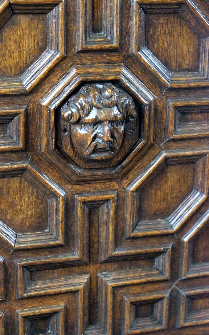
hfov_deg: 16.1
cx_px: 101
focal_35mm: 81
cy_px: 168
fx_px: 738
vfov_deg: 25.5
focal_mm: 52.7
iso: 25600
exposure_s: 1/180
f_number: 4.5
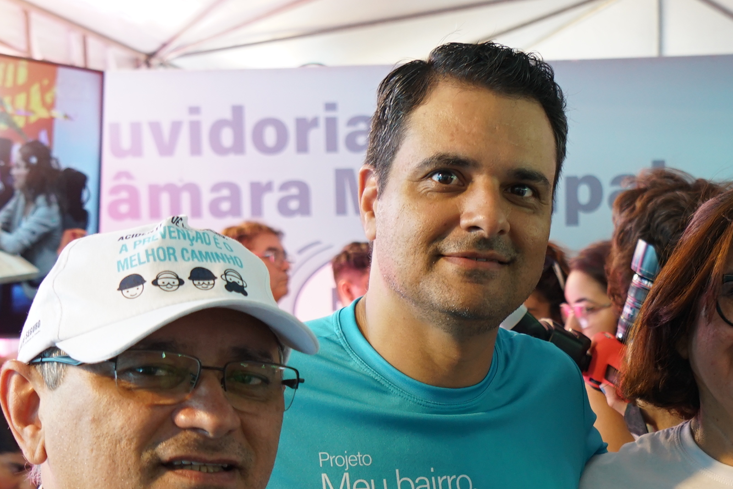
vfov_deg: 19.0
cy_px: 465
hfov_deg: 28.6
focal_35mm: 70
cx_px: 515
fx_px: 1425
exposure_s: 1/50
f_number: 4
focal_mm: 24
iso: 500
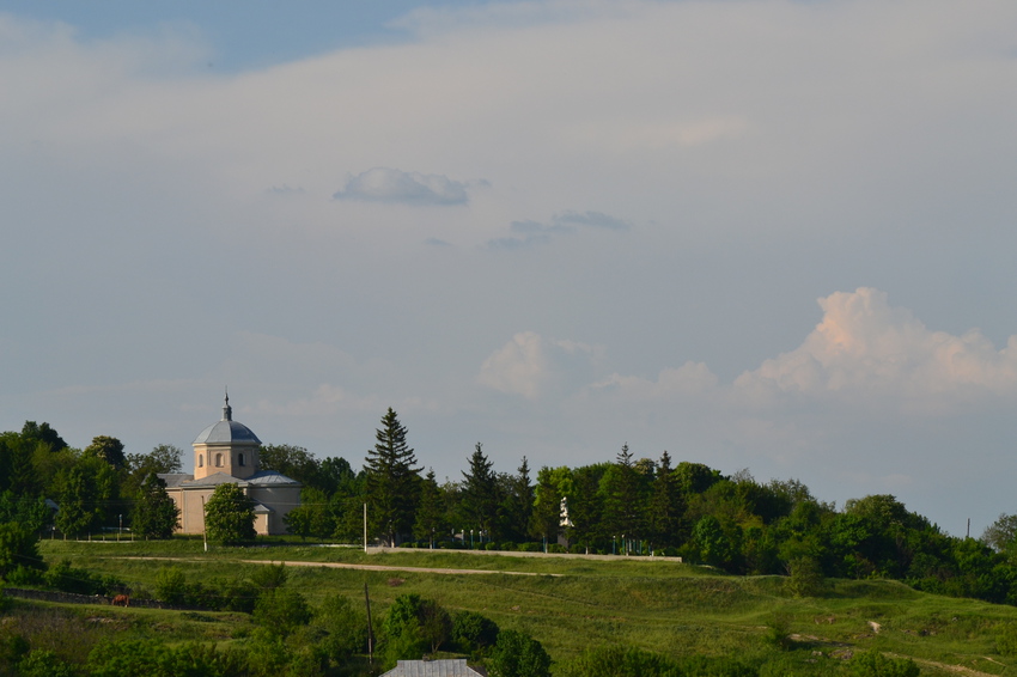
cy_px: 338
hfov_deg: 13.0
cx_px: 508
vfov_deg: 8.7
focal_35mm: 158
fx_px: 4447
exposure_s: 1/500
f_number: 11
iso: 280
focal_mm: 105
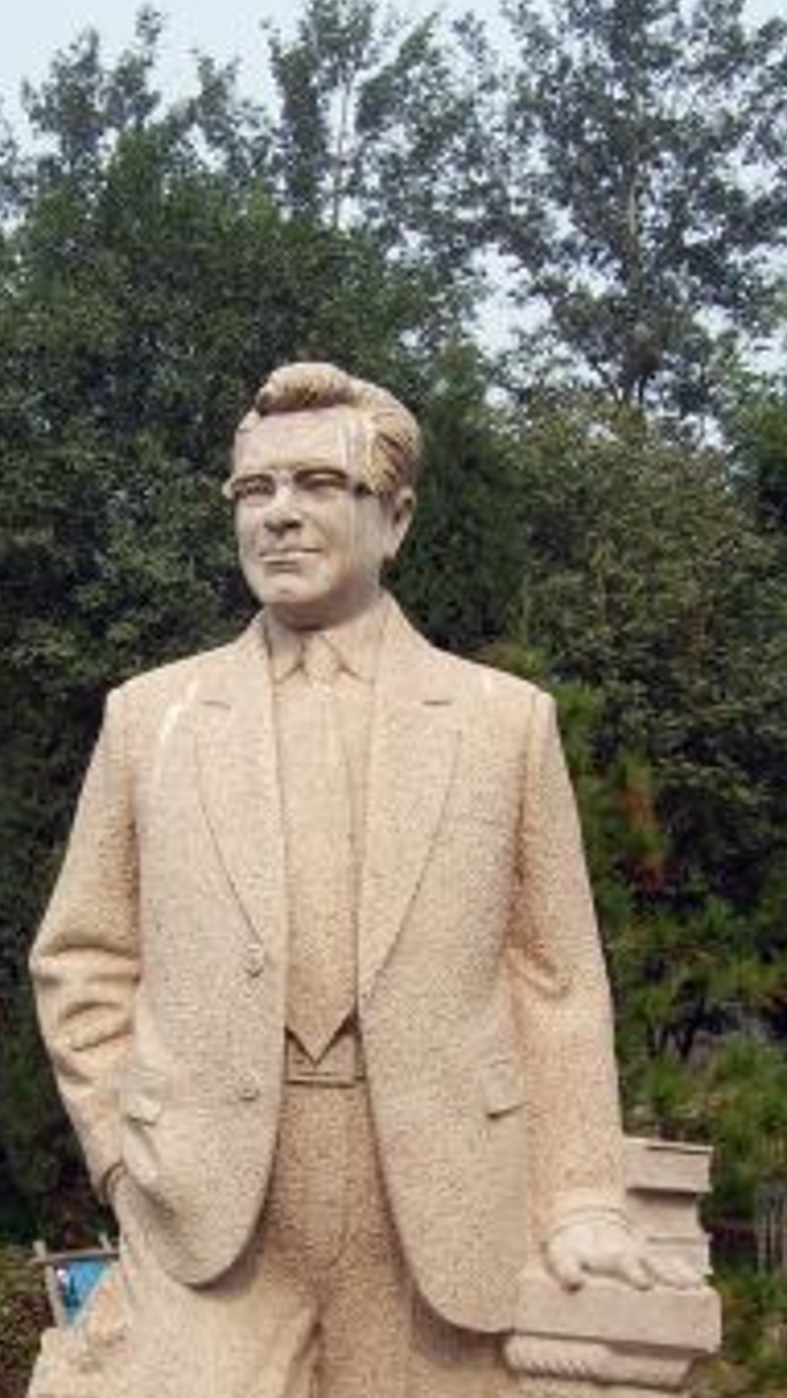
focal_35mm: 63
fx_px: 2334
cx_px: 288
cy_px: 800
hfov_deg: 19.1
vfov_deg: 33.3
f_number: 5.7
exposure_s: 1/250
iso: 50
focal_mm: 10
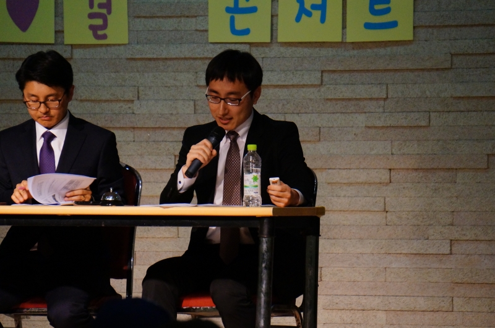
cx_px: 248
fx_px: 4325
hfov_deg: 6.6
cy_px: 164
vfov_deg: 4.4
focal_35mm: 315
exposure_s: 1/160
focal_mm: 210
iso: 3200
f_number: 6.3
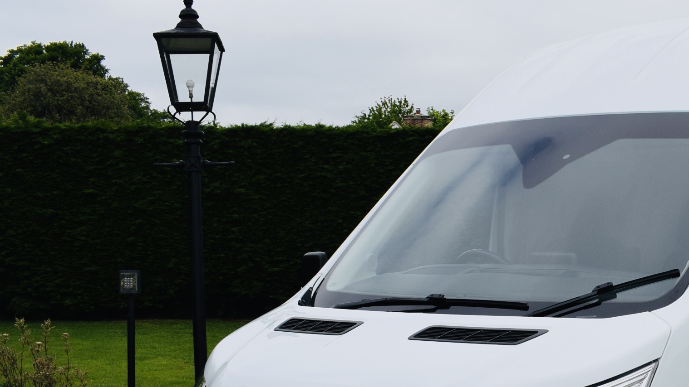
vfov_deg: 19.1
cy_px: 335
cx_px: 664
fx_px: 1133
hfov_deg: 31.6
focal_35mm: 62
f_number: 8
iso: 200
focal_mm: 20
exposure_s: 1/500
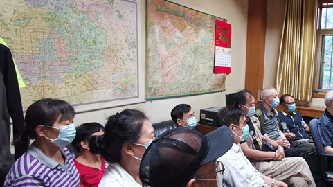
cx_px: 247
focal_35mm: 29
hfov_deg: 62.5
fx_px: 256
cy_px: 90
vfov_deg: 40.1
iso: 800
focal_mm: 2.35
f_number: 2.2
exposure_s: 1/25
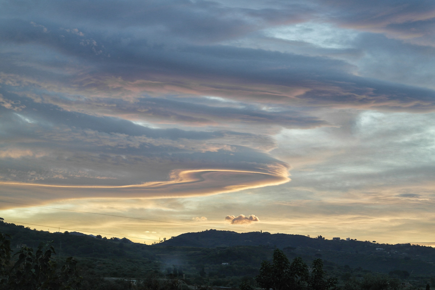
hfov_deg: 26.3
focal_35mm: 77
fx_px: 930
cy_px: 145
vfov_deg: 17.7
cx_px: 218
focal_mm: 50
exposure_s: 1/40
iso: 400
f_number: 5.6
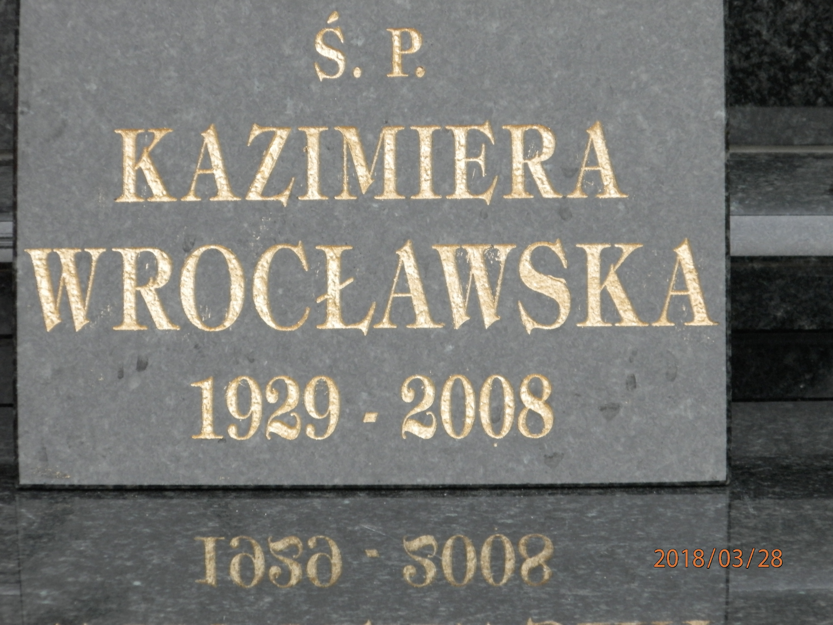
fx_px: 9553
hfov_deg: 5.0
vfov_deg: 3.7
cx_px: 416
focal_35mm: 397
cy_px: 312
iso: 200
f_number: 5.7
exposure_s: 1/125
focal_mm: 70.9
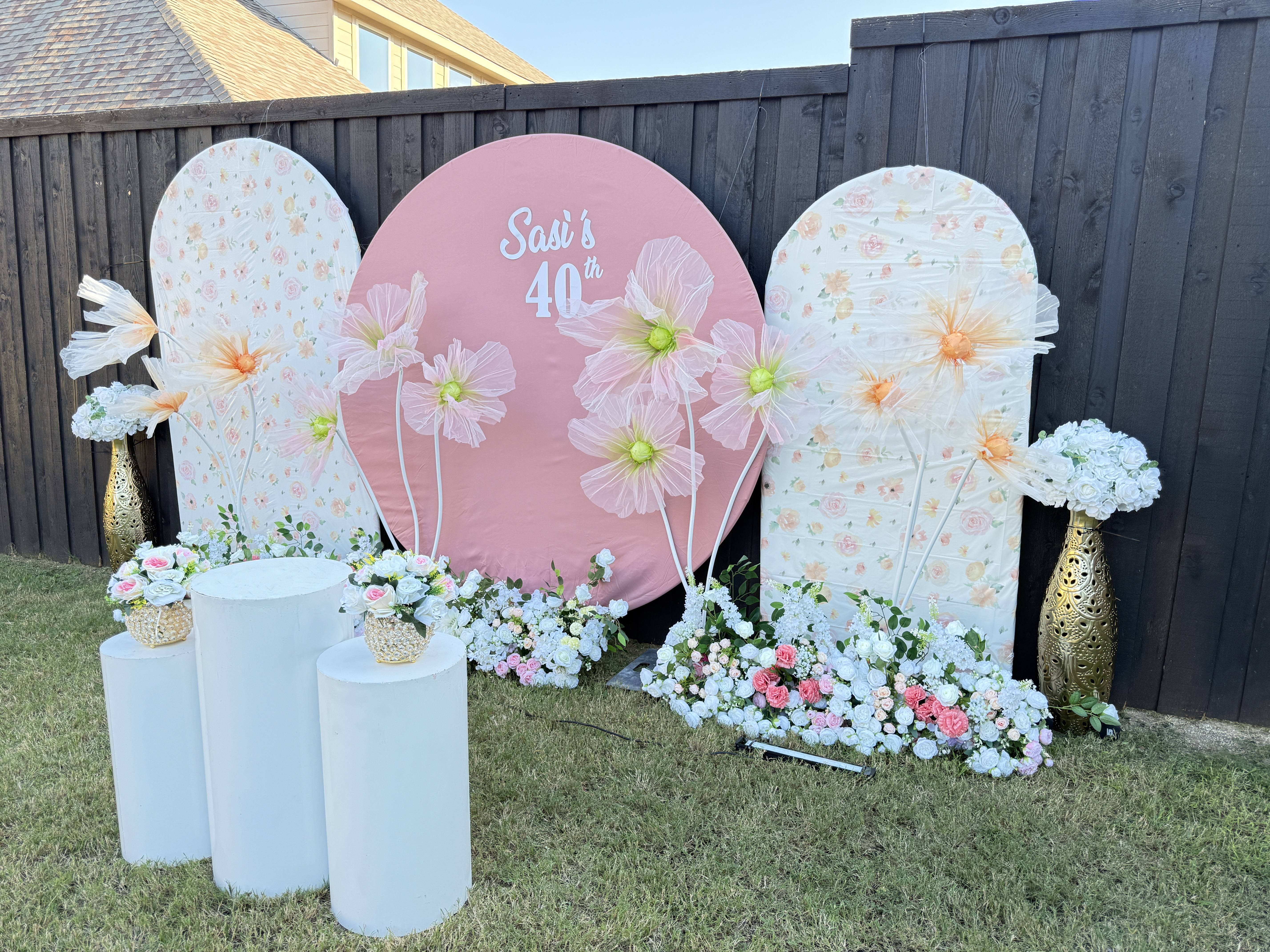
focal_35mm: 24
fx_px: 881
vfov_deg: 56.8
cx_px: 635
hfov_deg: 71.6
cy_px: 476
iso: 100
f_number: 1.78
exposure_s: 1/295
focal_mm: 6.76
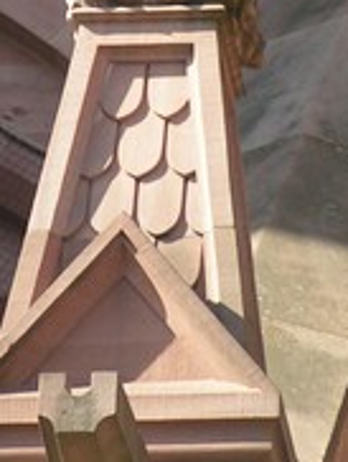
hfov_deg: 2.6
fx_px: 7730
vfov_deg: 3.4
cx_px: 135
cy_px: -32
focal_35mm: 578
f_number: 4
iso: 50
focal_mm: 26.3
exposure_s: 1/200
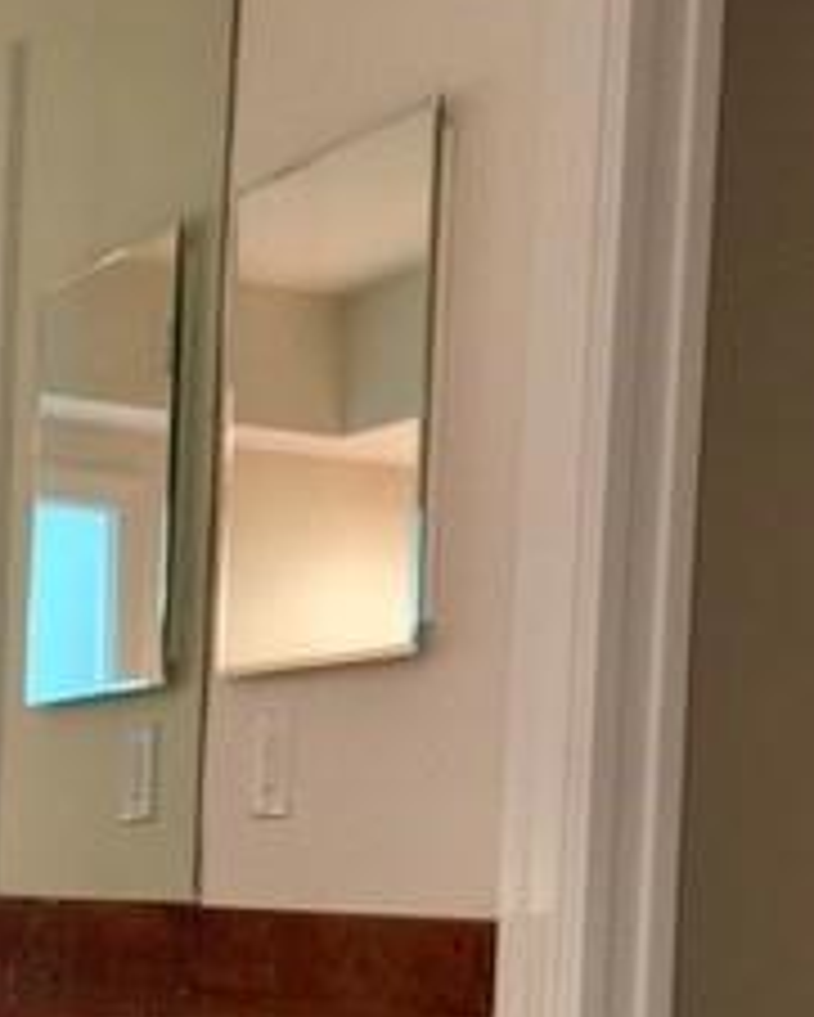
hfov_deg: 18.7
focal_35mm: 80
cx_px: 22
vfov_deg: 23.1
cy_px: 958
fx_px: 2408
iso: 50
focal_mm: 4.15
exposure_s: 1/30
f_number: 2.2
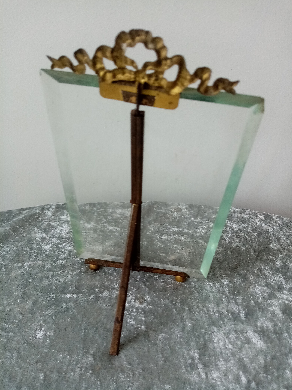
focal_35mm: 26
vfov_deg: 67.3
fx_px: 292
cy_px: 195
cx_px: 146
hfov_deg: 53.1
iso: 104
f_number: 1.8
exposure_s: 1/33.3
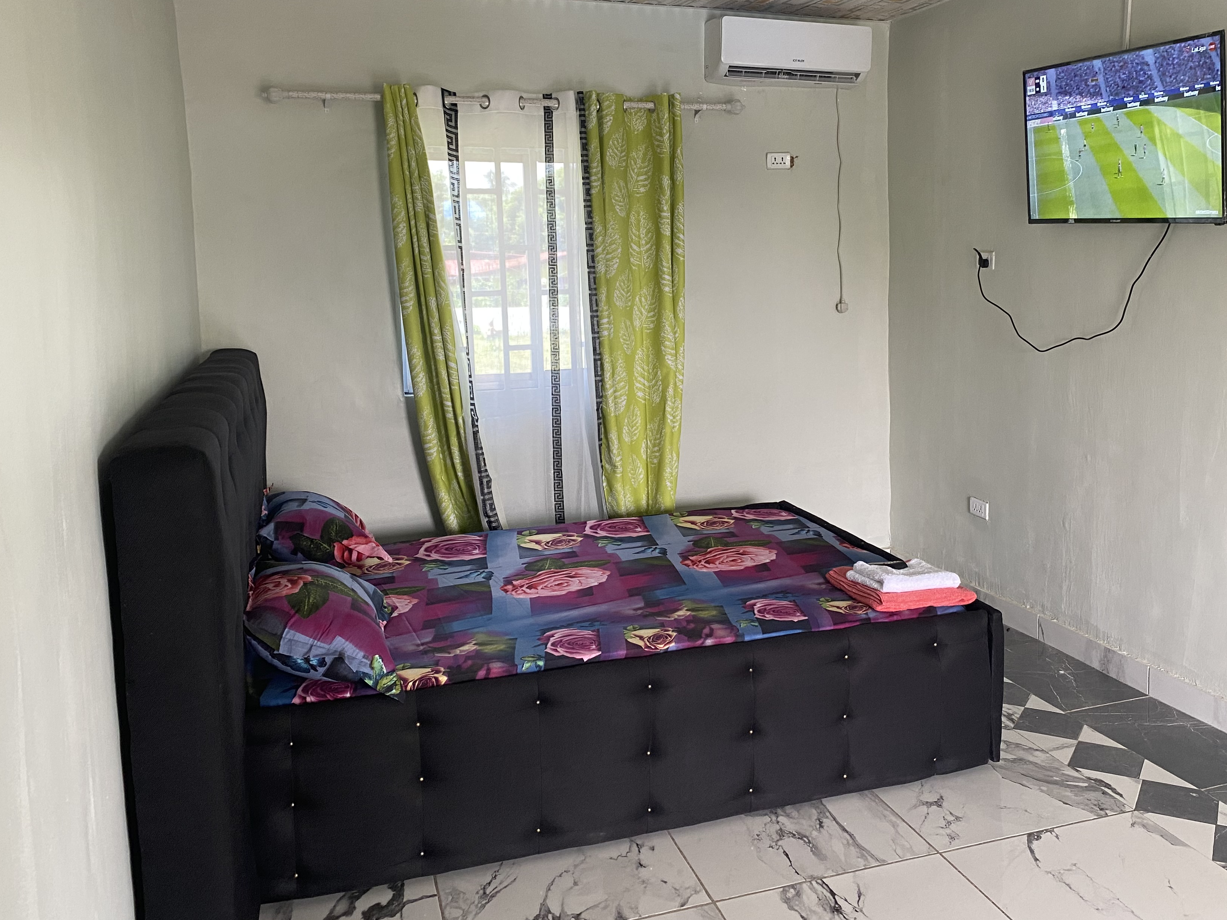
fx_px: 1134
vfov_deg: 44.0
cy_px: 376
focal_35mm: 32
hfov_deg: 56.6
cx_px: 709
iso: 125
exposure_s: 1/67
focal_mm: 4.25
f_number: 1.8
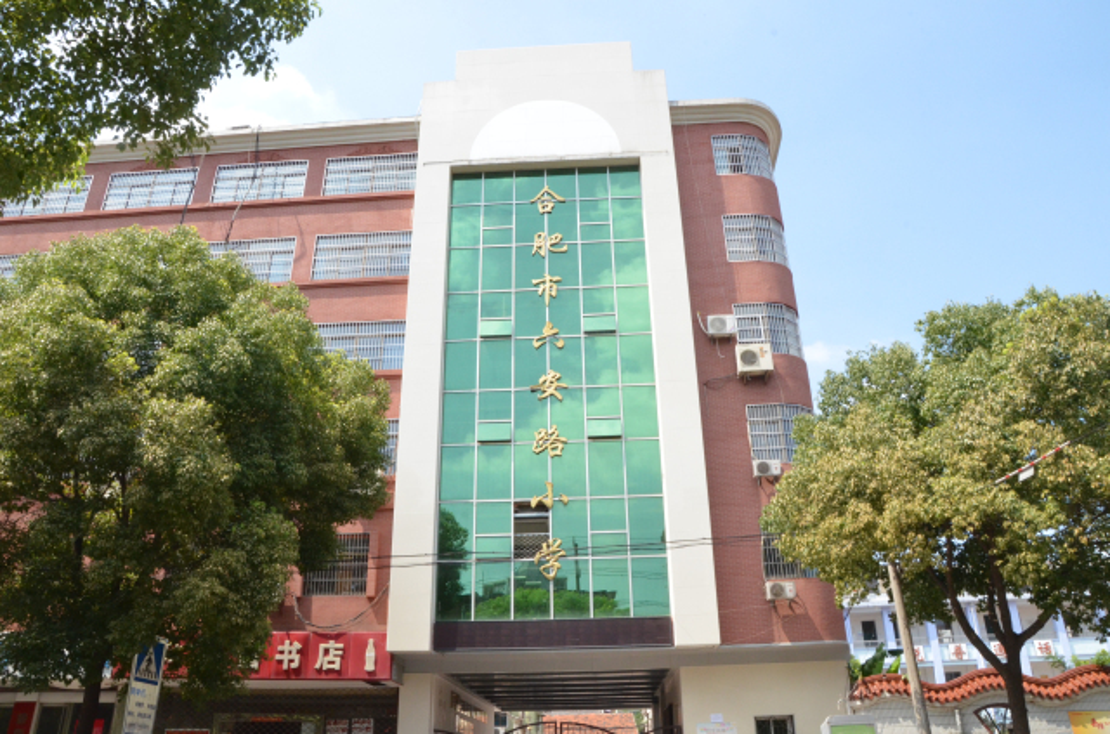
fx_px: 830
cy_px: 367
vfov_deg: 47.7
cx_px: 555
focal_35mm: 27
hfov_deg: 67.5
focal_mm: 18
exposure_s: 1/250
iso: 1600
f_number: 22
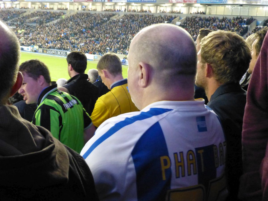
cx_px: 134
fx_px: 364
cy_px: 100
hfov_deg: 40.4
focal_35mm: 47
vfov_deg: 30.9
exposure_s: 1/25
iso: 1600
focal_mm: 8.5
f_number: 4.2
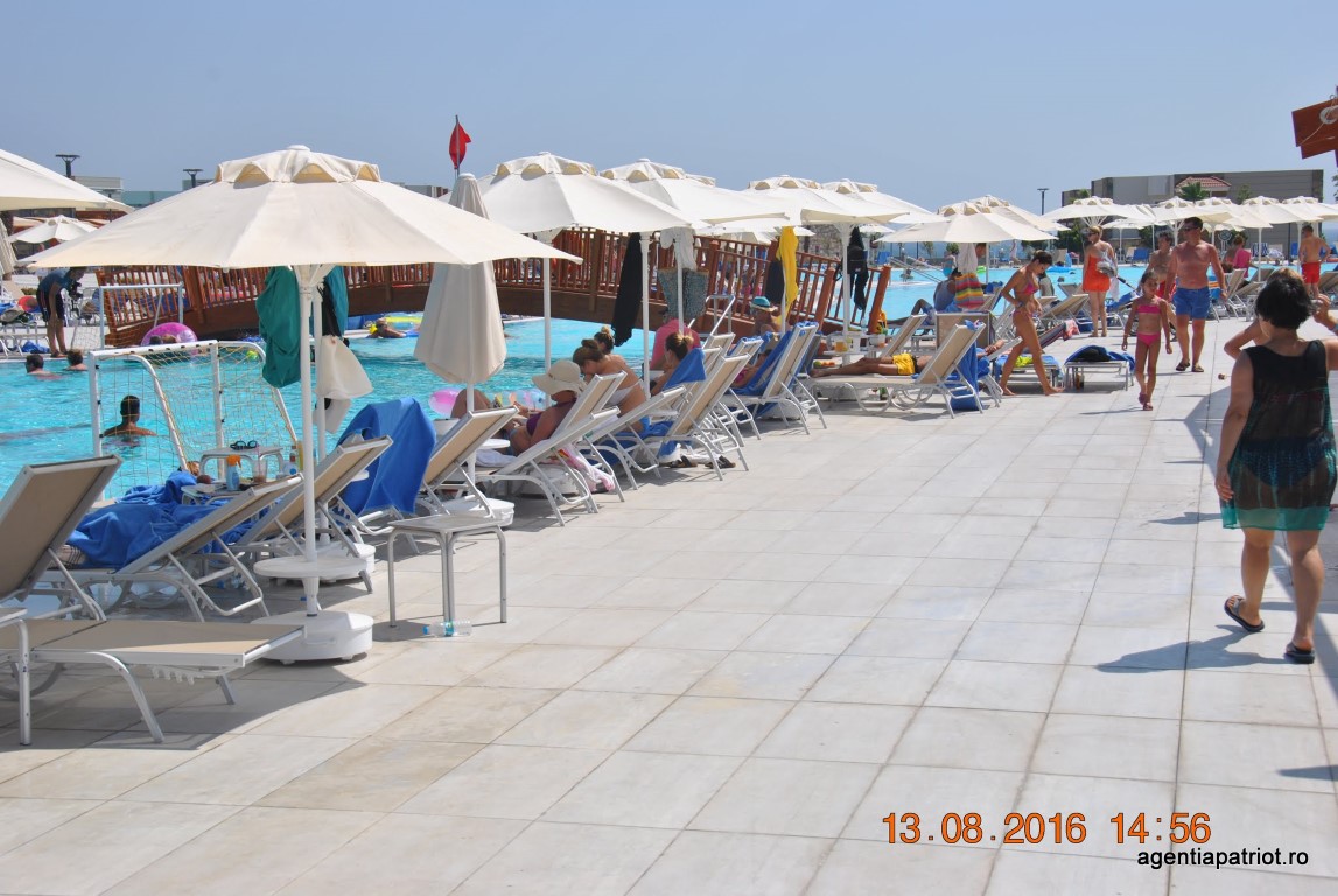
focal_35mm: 57
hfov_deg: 35.0
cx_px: 669
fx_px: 2121
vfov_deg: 23.8
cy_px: 448
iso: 100
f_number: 9
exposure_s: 1/320
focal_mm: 38
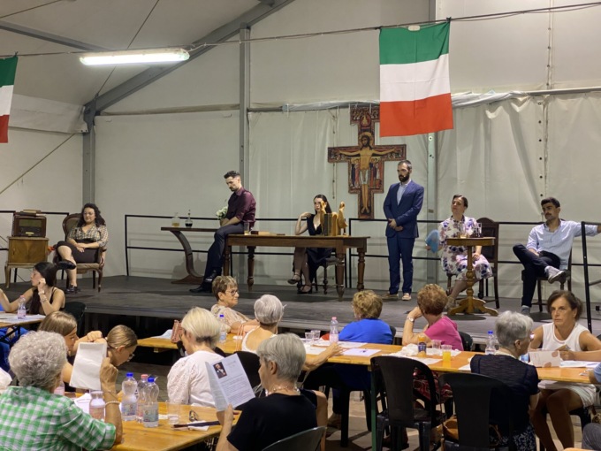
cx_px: 300
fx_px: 903
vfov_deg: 28.0
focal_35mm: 52
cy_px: 226
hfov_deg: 36.8
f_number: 2
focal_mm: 6
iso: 250
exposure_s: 1/50
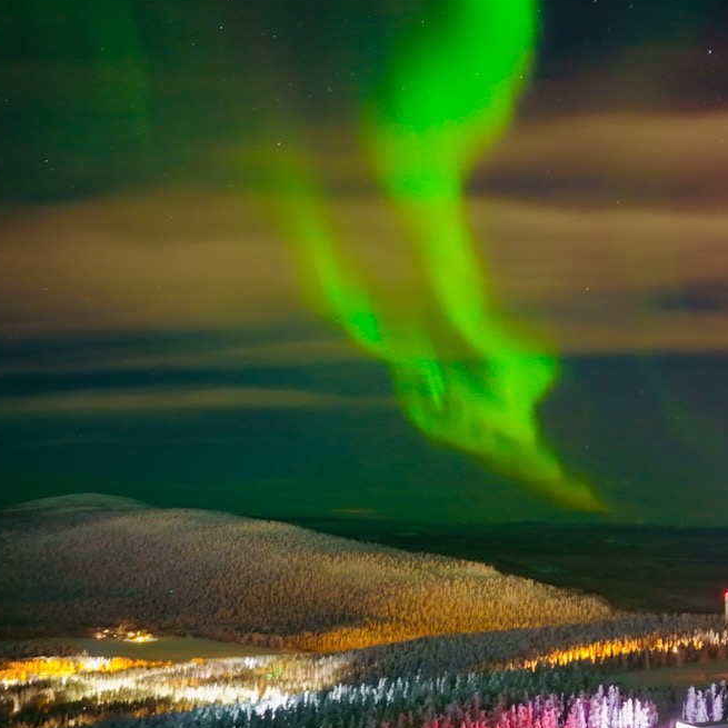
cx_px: 437
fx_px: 952
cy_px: 382
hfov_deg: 41.7
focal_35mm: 40
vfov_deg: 41.8
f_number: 2
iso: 3200
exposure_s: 4
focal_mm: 14.45
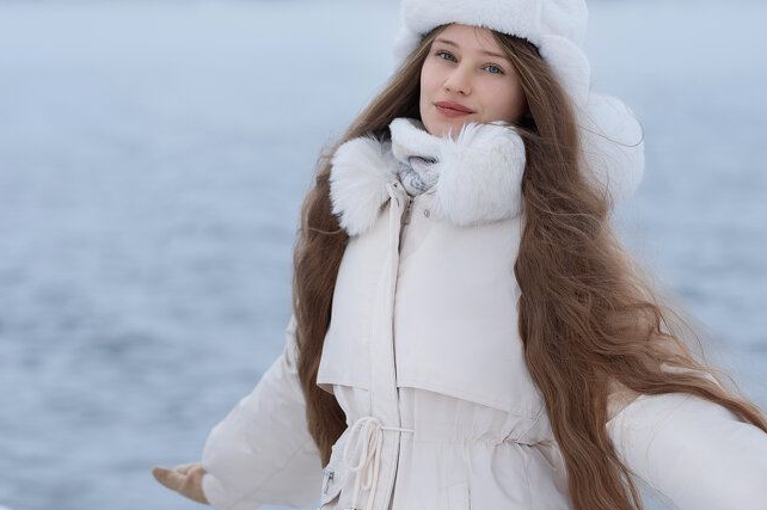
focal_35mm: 159
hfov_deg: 12.9
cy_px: 296
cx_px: 435
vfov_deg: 8.6
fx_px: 3385
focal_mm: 85
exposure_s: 1/500
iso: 100
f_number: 3.2
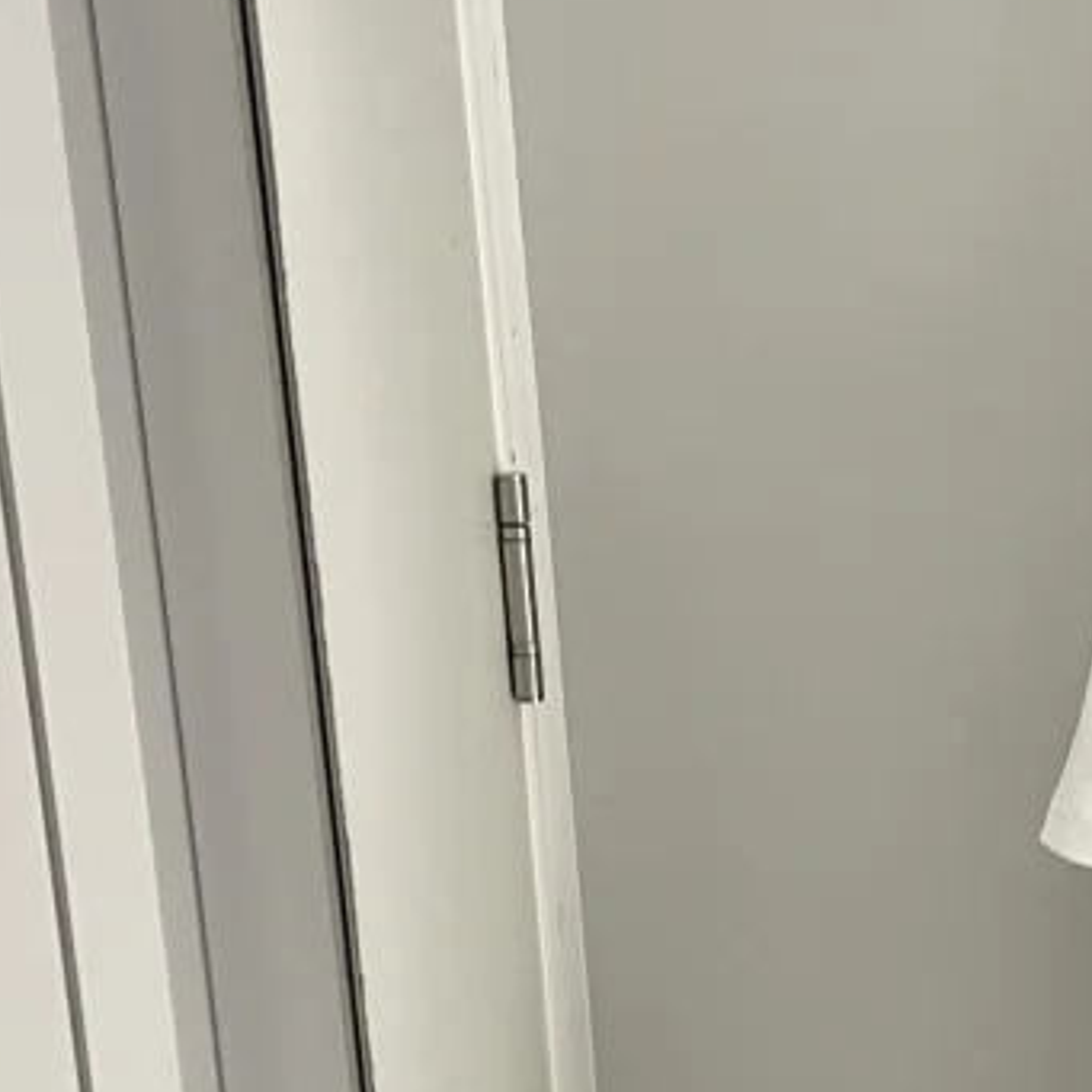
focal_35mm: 97
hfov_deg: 16.5
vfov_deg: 17.4
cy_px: 1178
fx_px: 3462
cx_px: 1576
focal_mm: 4.2
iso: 80
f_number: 1.6
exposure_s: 1/50
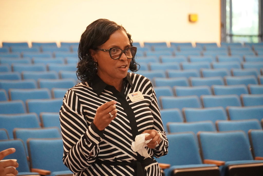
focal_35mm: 180
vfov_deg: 7.6
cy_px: 88
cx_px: 132
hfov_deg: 11.4
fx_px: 1315
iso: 6400
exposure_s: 1/100
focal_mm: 120
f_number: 5.6
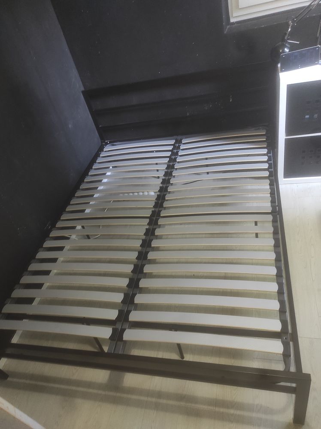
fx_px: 310
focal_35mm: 25
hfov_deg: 54.8
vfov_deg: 69.4
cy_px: 214
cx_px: 160
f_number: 1.89
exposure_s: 1/25
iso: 1295
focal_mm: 5.43
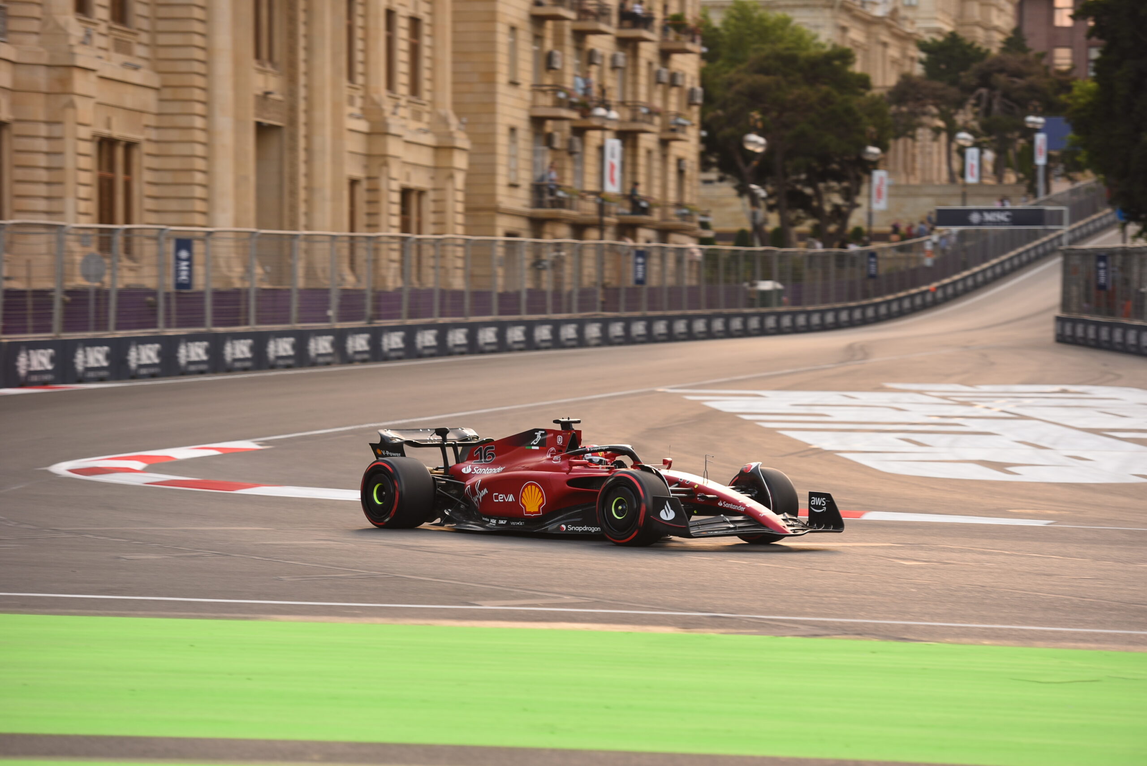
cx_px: 574
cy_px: 383
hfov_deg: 15.2
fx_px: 4303
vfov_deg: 10.2
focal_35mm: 135
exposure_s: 1/400
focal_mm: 135
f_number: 3.2
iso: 250
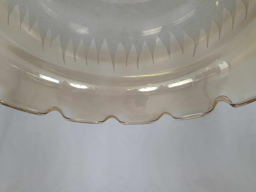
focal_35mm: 26
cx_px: 128
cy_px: 96
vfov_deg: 53.1
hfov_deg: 67.3
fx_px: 192
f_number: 2.4
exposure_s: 1/100
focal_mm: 4.3
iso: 160
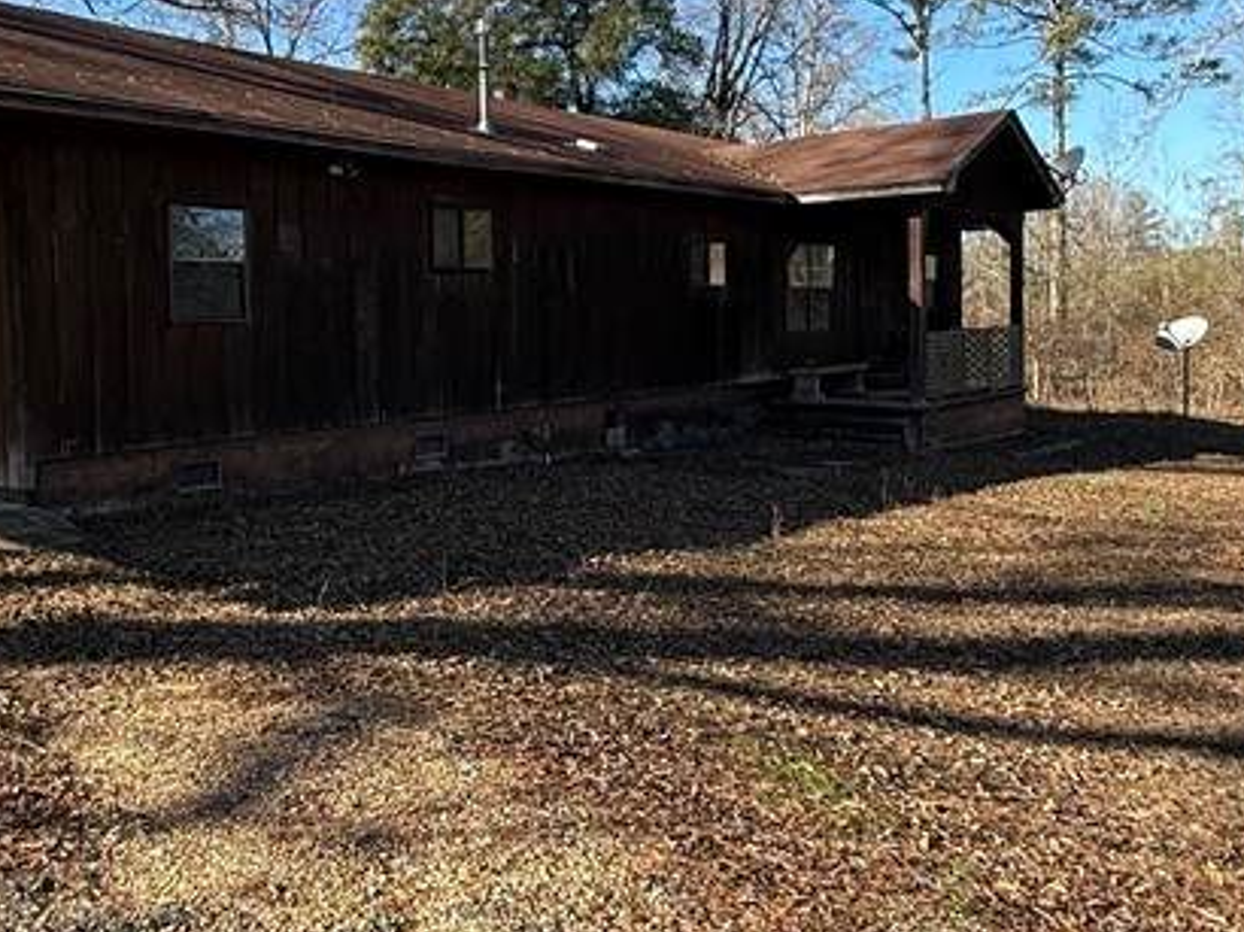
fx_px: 1257
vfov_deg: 40.6
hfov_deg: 51.2
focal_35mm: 35
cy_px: 404
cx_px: 367
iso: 64
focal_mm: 2.22
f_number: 2.2
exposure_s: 1/518
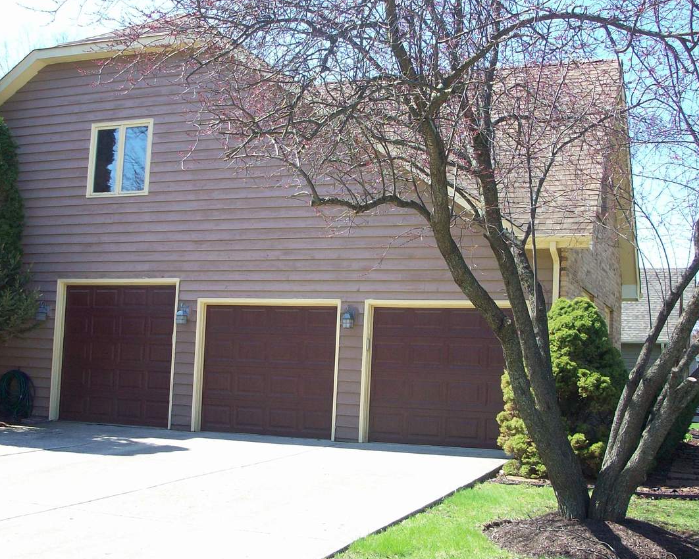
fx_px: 931
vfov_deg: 33.4
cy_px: 303
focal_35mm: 45
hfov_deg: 41.1
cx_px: 398
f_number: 2.8
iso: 80
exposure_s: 1/402
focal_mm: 5.7
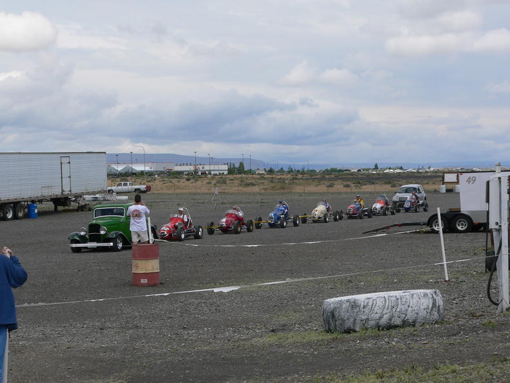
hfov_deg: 23.3
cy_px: 192
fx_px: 1238
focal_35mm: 84
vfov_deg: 17.6
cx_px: 255
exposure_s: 1/640
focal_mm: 14
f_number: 5.6
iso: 80
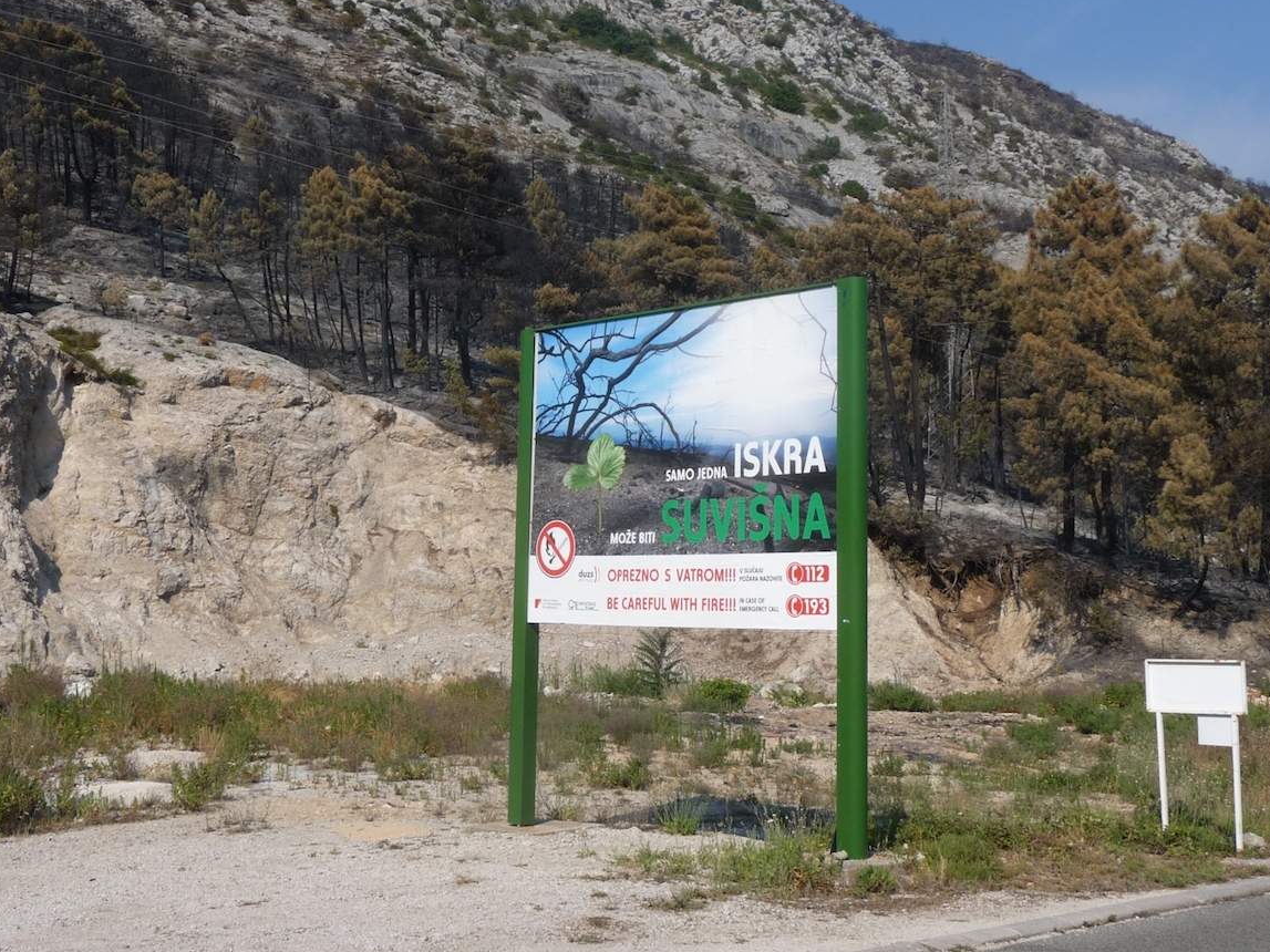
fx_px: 1761
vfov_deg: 30.2
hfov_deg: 39.6
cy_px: 430
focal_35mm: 48
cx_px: 596
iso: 100
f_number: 10
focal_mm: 7.1
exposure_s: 1/250
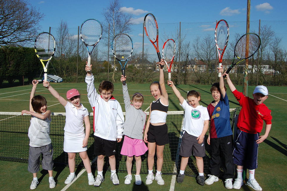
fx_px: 223
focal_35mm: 28
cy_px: 96
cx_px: 141
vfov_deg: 46.3
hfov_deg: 65.5
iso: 200
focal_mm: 18
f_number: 11
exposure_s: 1/500
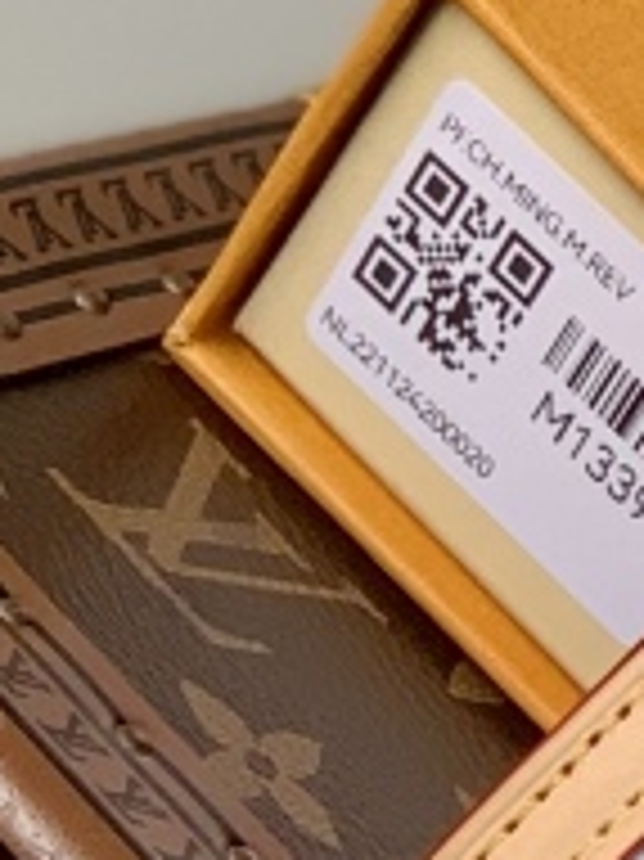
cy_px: 995
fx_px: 9759
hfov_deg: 3.7
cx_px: 1311
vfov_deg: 5.0
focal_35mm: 393
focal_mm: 6
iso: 32
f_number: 2.4
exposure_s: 1/122
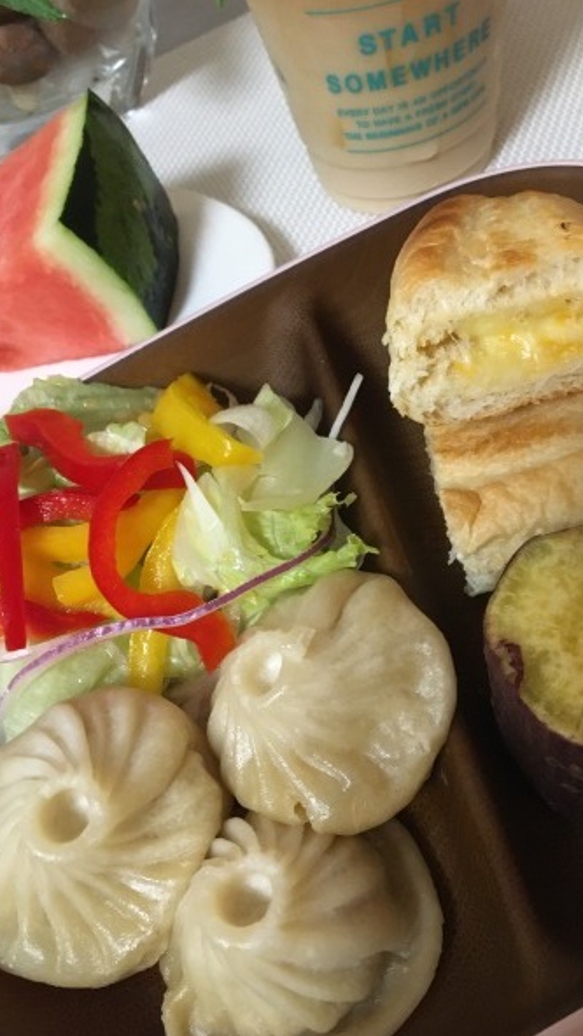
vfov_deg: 61.0
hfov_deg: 36.7
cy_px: 523
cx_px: 285
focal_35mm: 32
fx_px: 879
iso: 200
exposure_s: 1/30
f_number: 2.2
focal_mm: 4.15
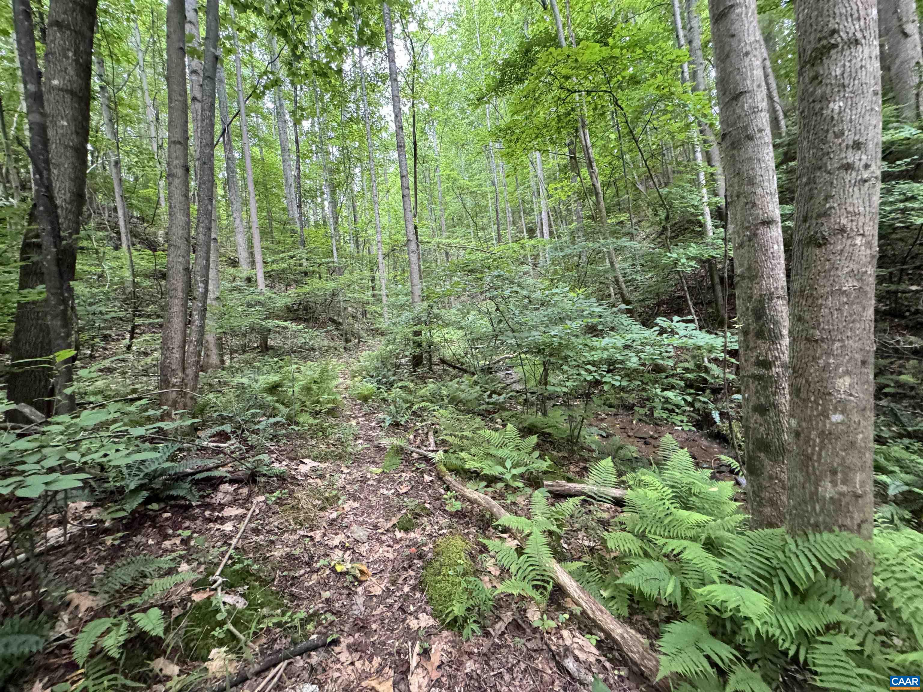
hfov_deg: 102.1
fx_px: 373
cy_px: 346
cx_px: 462
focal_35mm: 14
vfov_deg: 85.7
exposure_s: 1/60
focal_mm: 2.22
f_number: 2.2
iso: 640
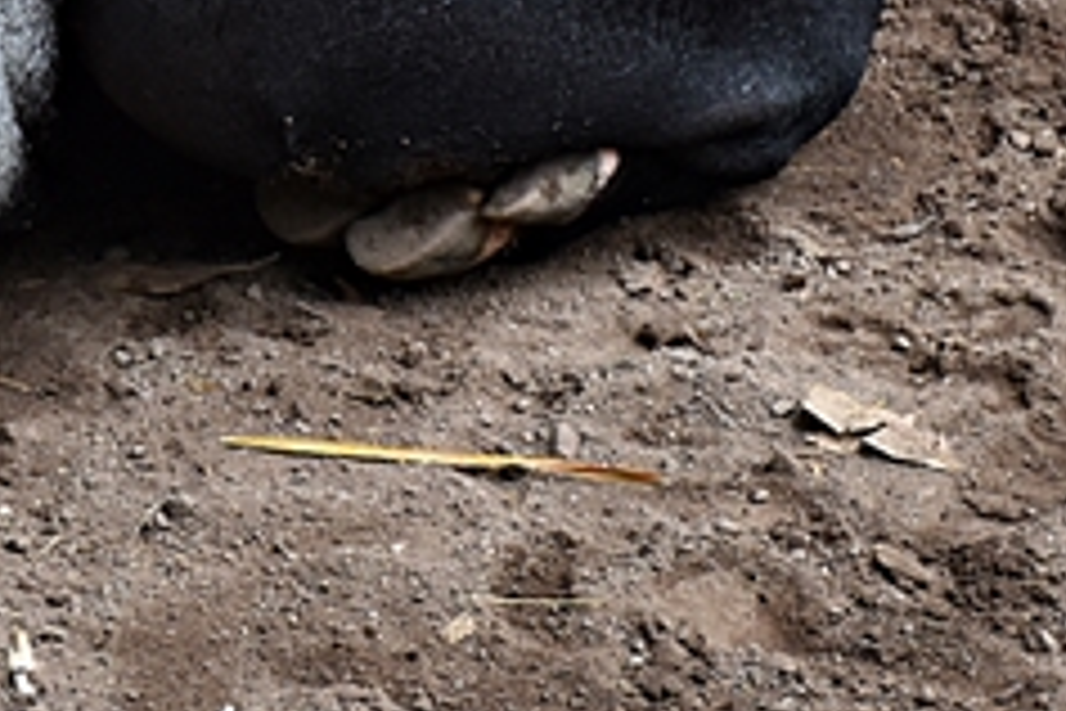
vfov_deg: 3.0
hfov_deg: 4.5
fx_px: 13442
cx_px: 58
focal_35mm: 454
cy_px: -142
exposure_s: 1/60
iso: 500
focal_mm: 70
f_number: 5
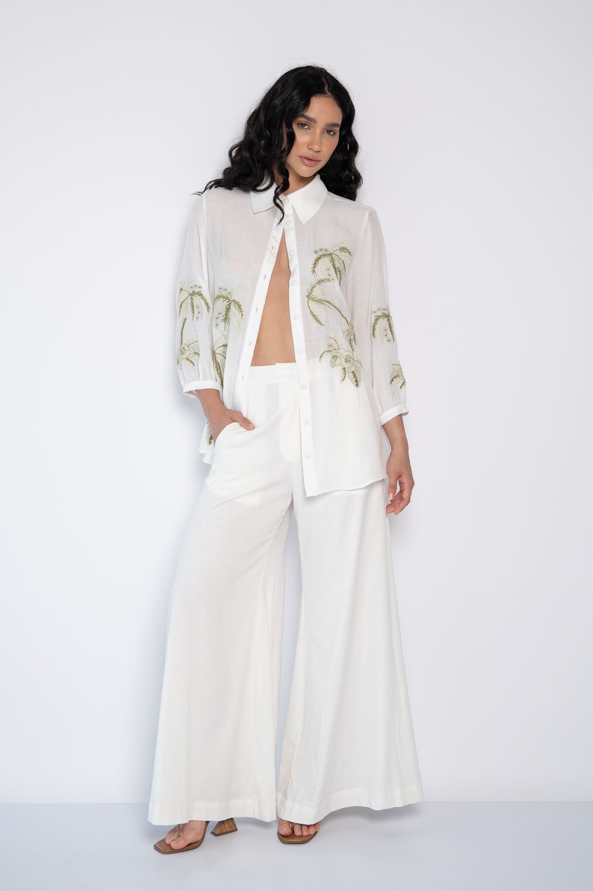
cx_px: 296
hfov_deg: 28.0
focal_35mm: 48
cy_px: 446
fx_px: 1187
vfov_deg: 41.1
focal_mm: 48
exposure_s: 1/125
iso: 200
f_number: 4.5
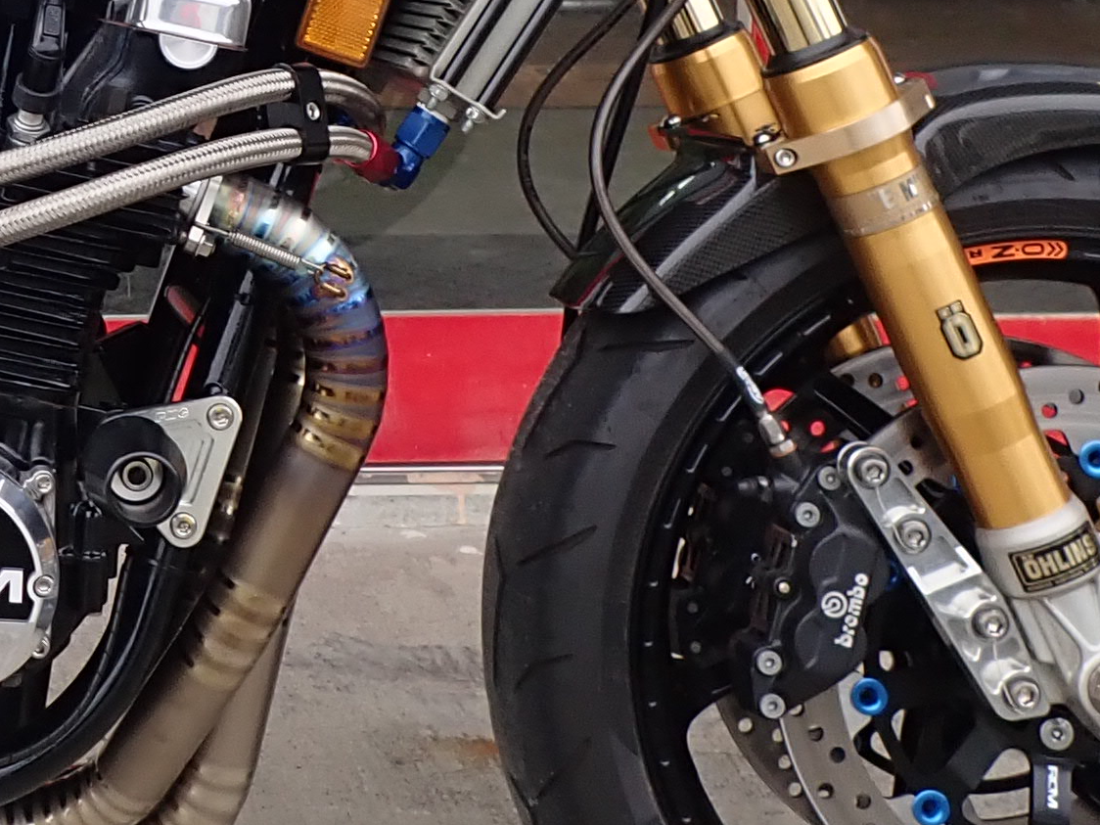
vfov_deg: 16.1
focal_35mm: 89
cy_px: -109
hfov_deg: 20.4
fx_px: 2828
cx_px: -268
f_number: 2.8
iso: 100
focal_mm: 4.5
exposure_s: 1/100
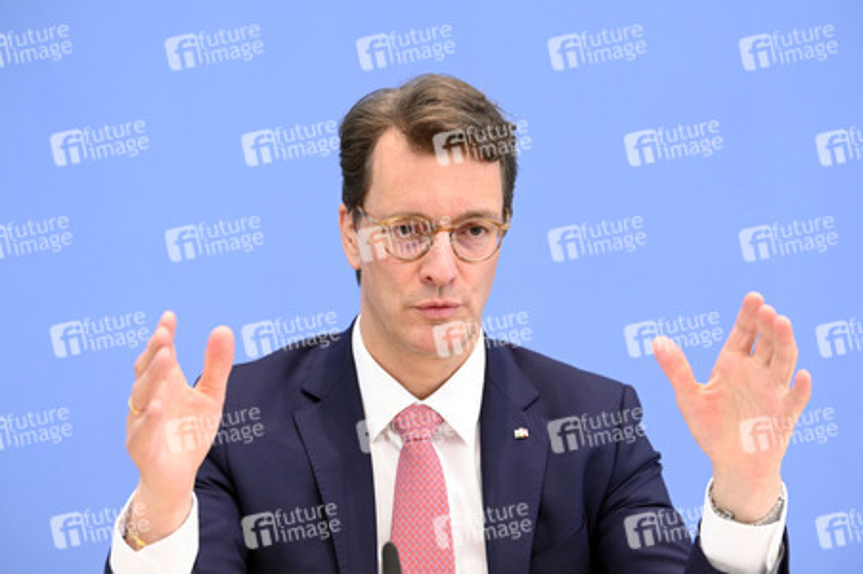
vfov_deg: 10.1
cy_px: 287
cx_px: 432
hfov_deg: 15.2
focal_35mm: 135
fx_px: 3234
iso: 2500
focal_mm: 135
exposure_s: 1/400
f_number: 4.5
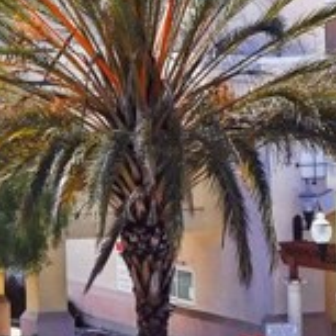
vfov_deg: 5.9
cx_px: -97
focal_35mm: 294
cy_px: -104
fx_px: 3226
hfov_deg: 5.9
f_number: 18
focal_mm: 55
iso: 320
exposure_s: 1/640
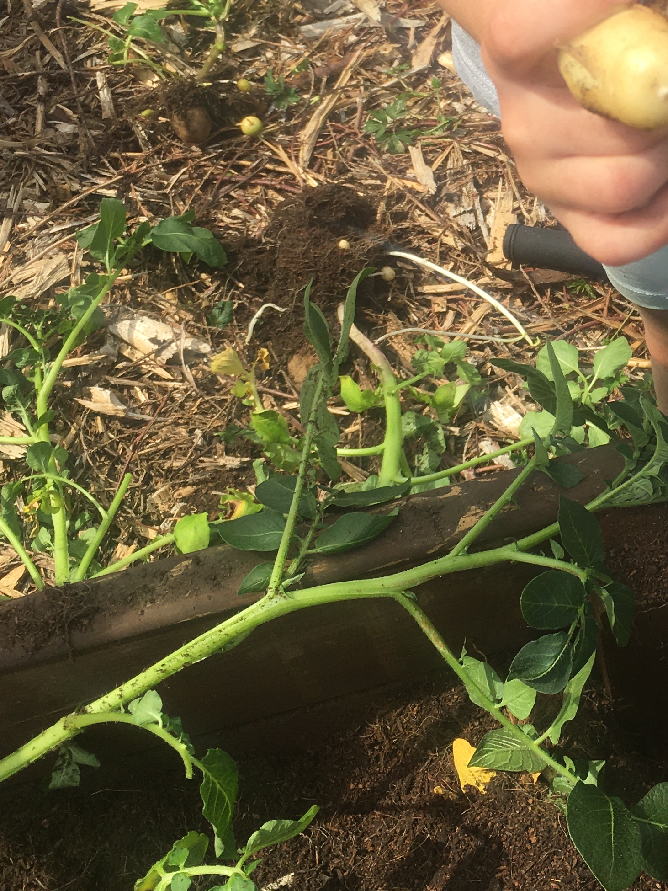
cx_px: 623
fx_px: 1544
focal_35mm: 60
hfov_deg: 23.6
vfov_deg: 31.8
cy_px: 272
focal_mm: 4.15
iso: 25
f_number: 2.2
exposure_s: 1/810
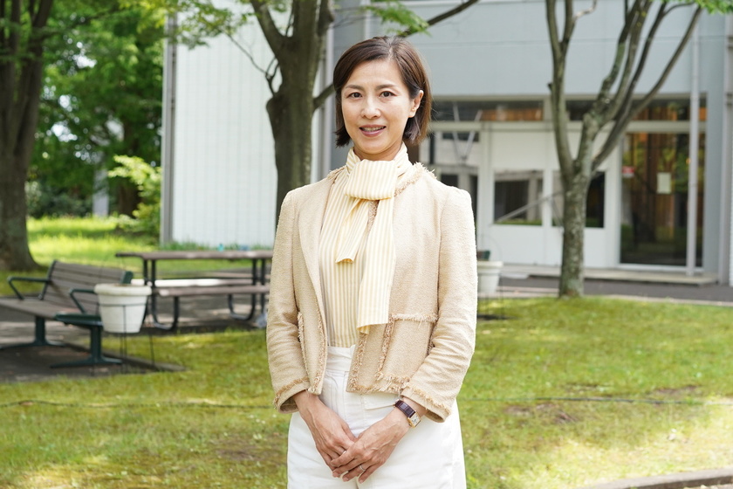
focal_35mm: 55
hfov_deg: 36.2
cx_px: 366
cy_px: 244
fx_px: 1120
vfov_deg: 24.6
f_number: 4.5
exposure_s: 1/1250
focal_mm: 55
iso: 1000
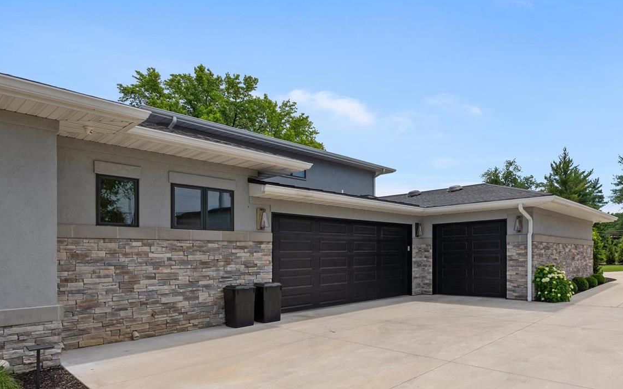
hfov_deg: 75.6
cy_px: 260
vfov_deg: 52.0
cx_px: 394
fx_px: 391
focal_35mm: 23
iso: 100
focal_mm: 16
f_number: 10
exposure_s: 1/400
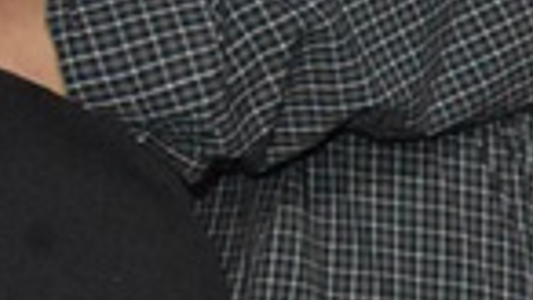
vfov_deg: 6.1
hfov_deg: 8.8
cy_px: 518
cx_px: 1694
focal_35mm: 194
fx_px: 2741
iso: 6400
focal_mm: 18
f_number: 3.5
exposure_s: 1/60
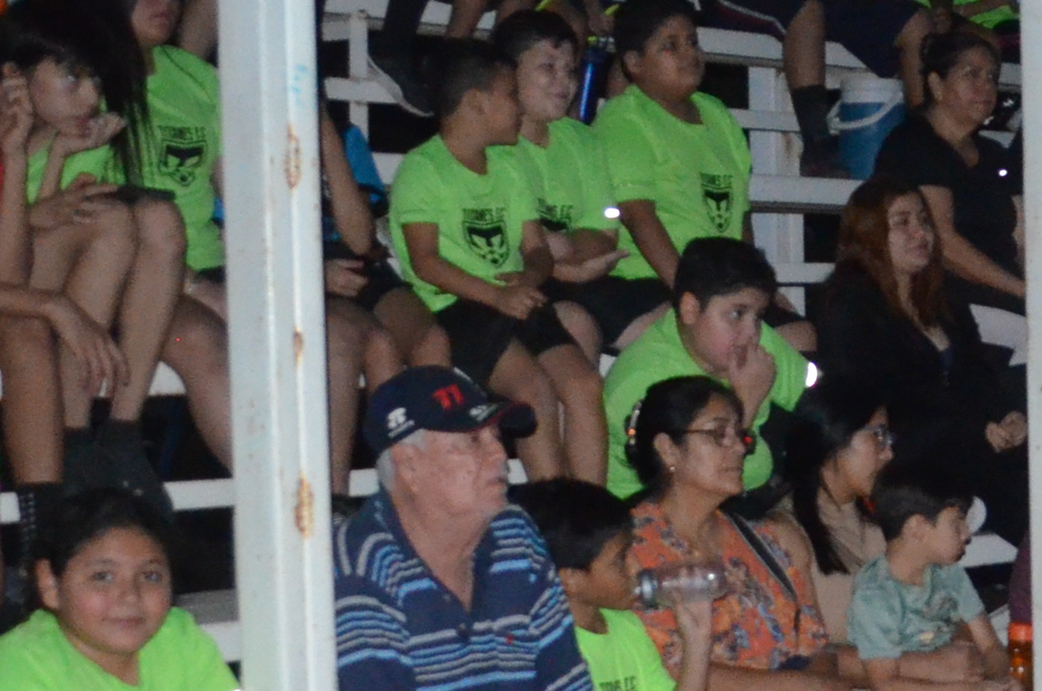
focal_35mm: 95
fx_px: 2745
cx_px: 1300
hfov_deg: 20.0
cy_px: 518
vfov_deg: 14.3
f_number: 3.5
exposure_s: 1/60
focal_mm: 18
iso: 3200
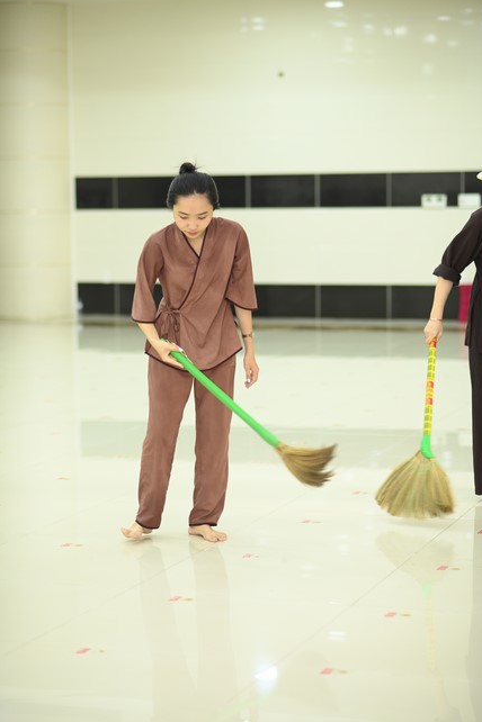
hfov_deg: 15.9
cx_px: 242
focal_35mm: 86
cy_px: 360
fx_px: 1727
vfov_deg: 23.6
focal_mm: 85
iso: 1250
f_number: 2.2
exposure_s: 1/200
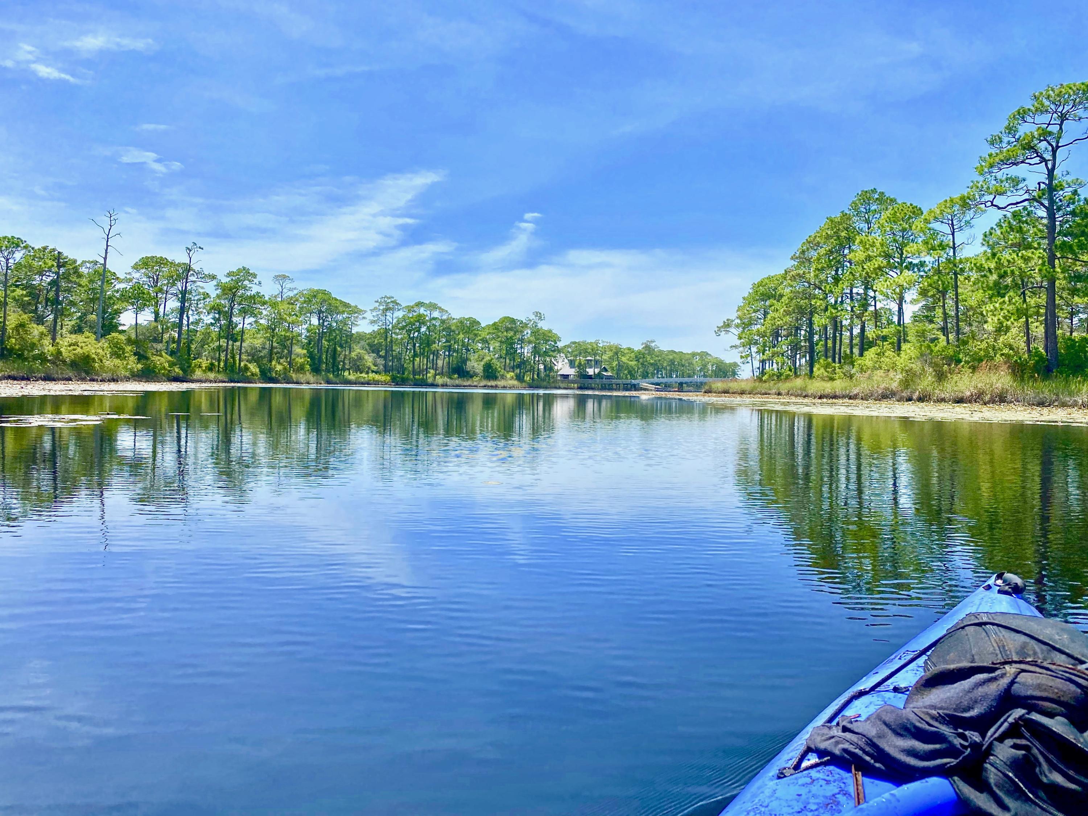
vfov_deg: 53.1
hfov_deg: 67.3
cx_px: 544
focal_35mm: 26
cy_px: 408
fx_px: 817
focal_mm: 4.25
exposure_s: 1/3401
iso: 32
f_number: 1.8
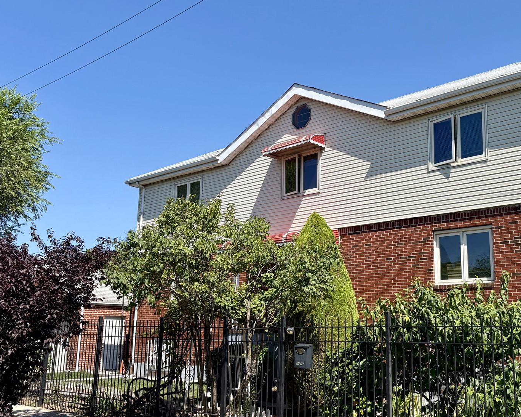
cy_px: 224
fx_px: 586
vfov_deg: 39.1
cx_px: 352
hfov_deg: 47.1
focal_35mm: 38
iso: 50
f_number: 1.6
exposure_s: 1/2639
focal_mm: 5.96
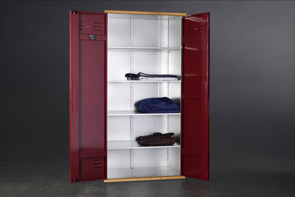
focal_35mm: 67
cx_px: 148
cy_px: 98
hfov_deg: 30.1
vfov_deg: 20.3
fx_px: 549
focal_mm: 67
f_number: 7.1
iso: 200
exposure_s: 1/160
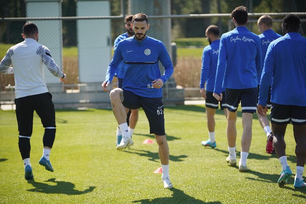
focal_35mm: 140
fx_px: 1190
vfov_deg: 9.8
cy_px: 102
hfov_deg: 14.7
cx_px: 153
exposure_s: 1/3200
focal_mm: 140
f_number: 2.8
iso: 400
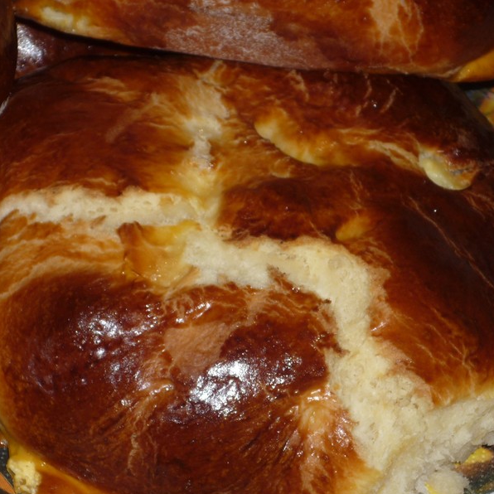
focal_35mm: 166
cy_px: 248
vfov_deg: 10.5
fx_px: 2680
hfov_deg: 10.5
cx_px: 250
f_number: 5.7
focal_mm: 17.5
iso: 100
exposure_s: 1/50
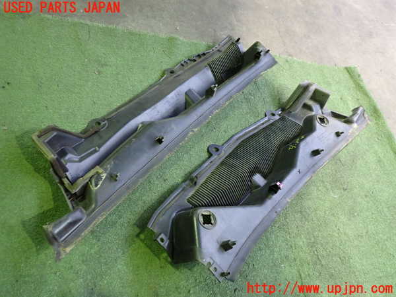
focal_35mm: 30
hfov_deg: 60.0
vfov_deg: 46.8
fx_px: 343
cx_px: 198
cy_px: 148
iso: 800
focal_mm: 5.4
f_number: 2.3
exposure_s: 1/30
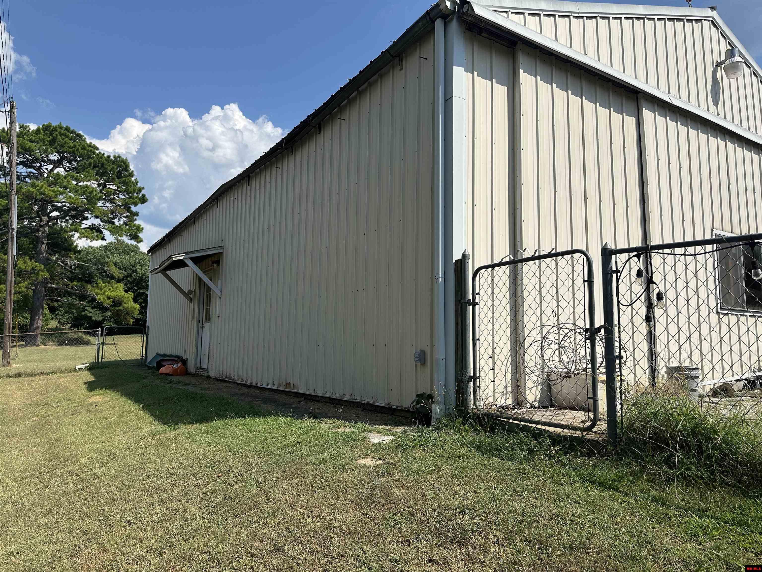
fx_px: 528
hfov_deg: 71.6
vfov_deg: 56.8
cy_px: 286
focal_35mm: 24
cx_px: 381
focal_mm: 6.86
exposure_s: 1/6211
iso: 80
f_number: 1.78
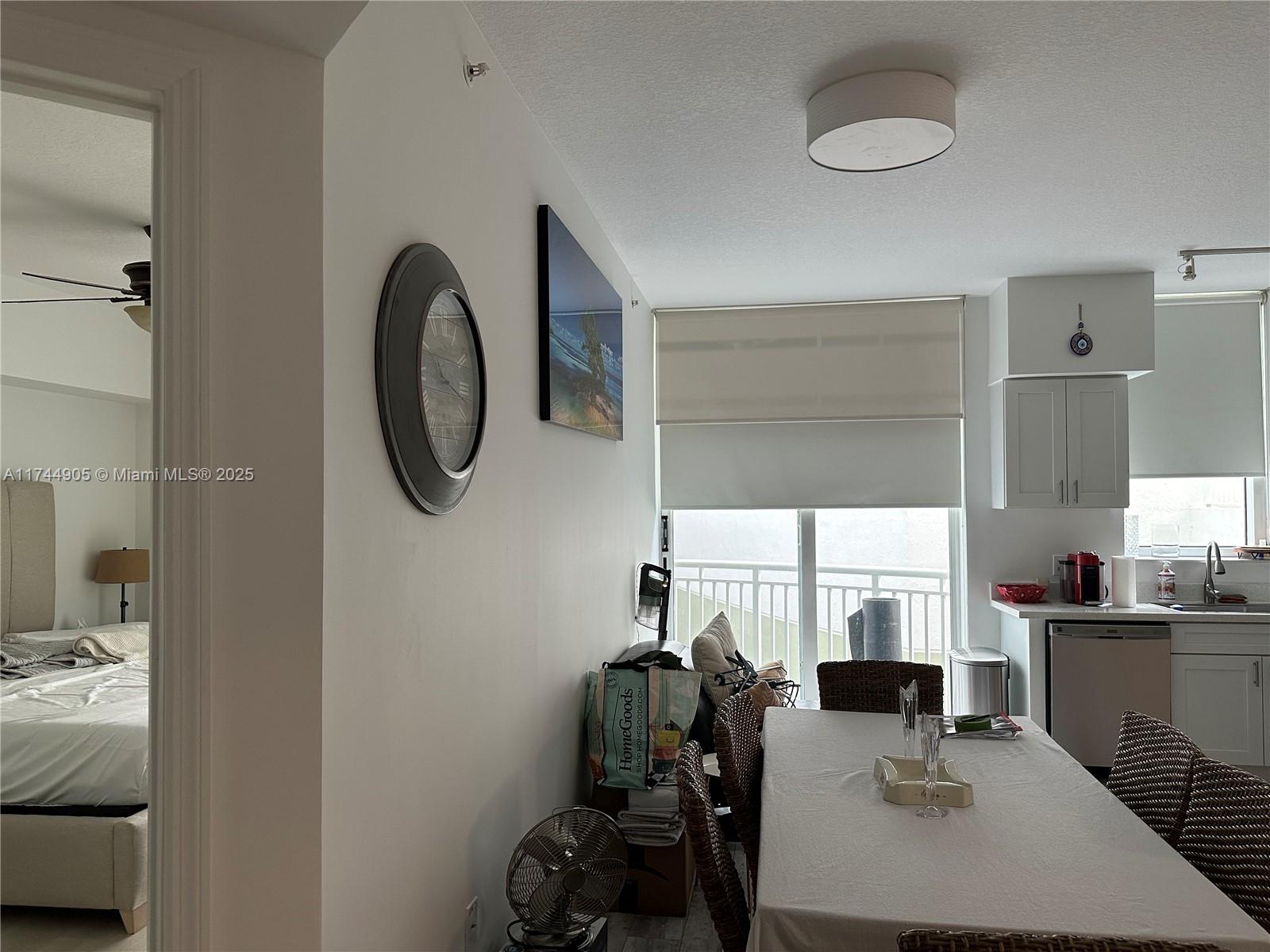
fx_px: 881
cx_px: 635
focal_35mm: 24
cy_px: 476
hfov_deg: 71.6
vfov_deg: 56.8
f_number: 1.78
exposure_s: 1/60
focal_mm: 6.86
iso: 200
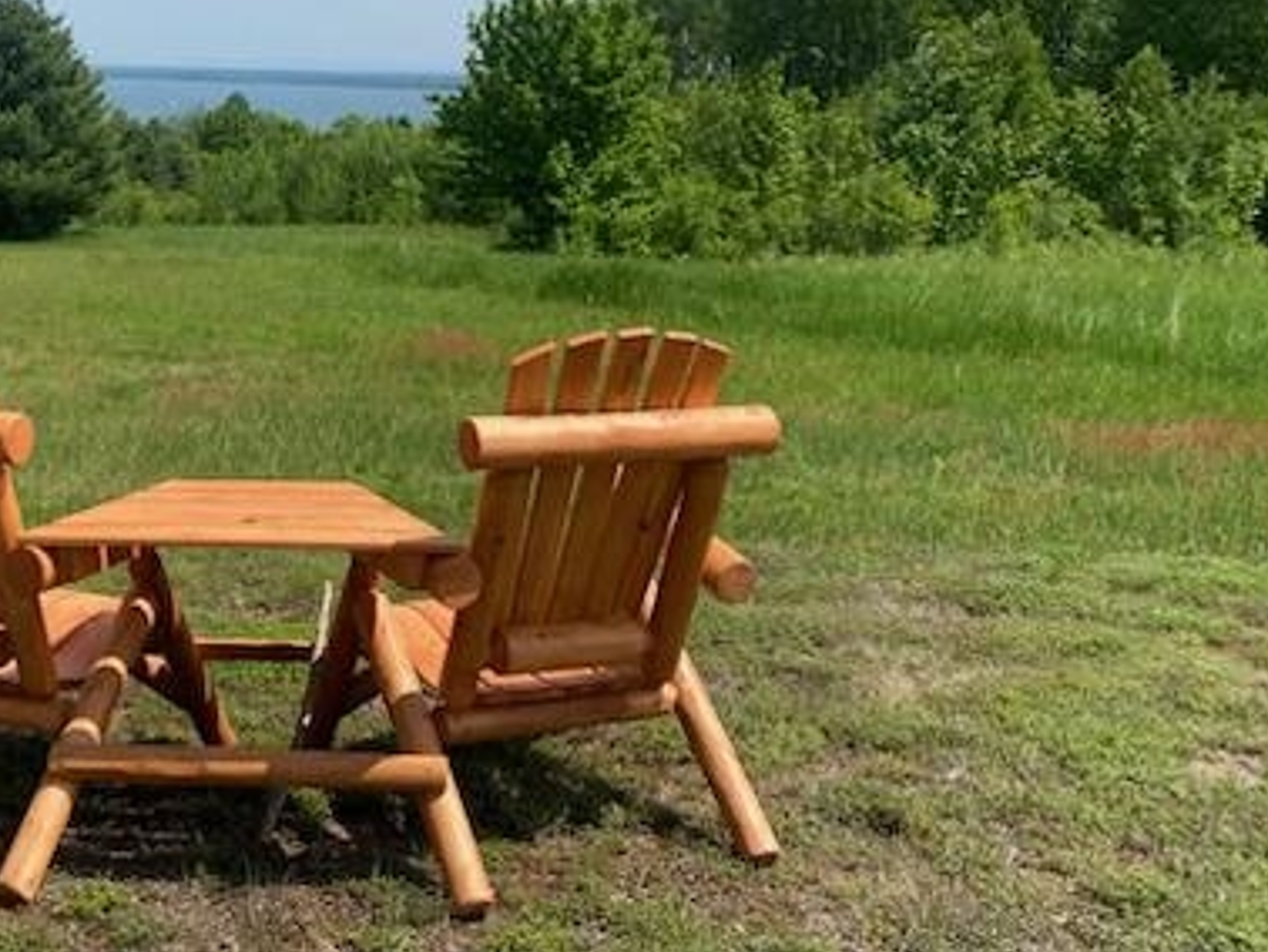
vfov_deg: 31.8
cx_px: 288
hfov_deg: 41.4
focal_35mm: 44
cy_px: 151
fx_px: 1613
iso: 32
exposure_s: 1/3610
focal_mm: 4.25
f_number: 1.8
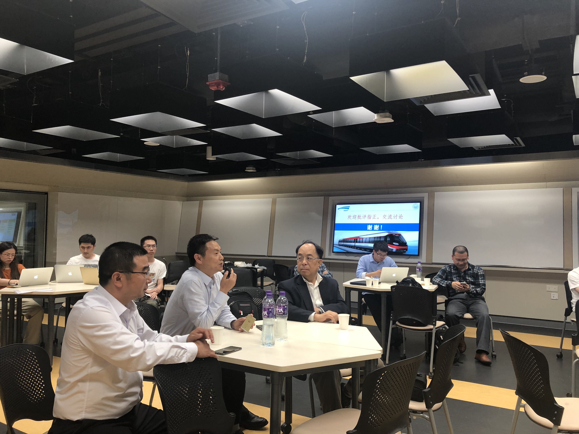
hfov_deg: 63.4
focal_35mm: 28
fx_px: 468
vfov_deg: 49.7
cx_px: 290
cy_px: 217
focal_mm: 4
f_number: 1.8
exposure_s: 1/33
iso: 25
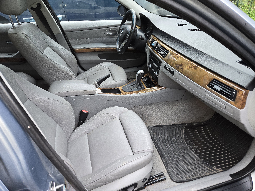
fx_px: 169
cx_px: 128
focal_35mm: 23
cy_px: 96
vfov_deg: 58.9
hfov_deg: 73.9
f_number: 1.8
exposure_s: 1/60
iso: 64
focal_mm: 5.4
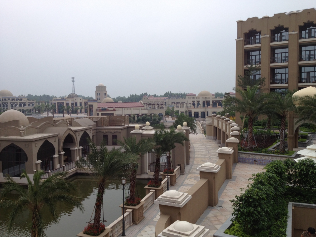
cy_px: 118
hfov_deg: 52.6
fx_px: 320
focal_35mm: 35
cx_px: 158
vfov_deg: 40.7
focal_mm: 4.28
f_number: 2.4
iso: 64
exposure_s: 1/1493
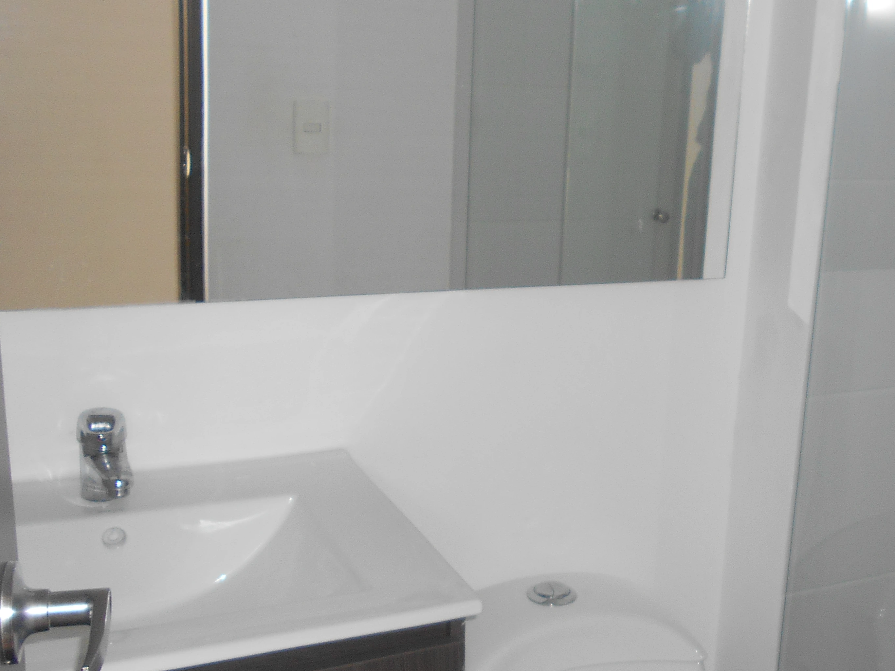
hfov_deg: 37.5
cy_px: 391
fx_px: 1267
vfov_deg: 29.6
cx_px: 716
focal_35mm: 49
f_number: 3.2
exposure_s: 1/25
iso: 110
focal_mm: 4.6
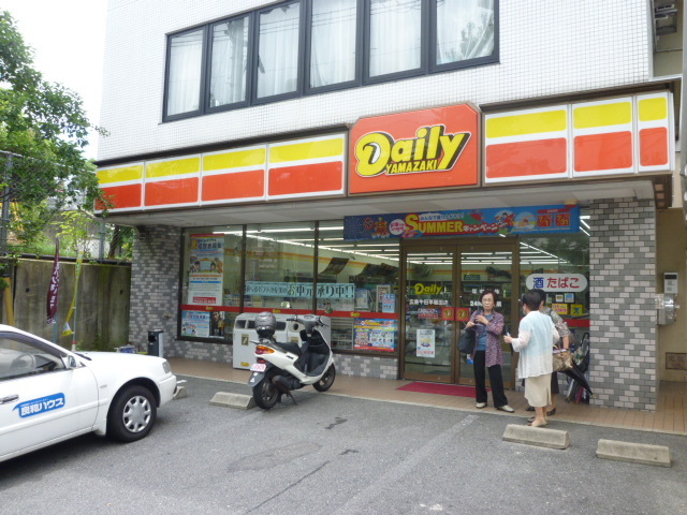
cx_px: 344
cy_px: 258
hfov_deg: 61.7
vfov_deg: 48.2
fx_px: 576
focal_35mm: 29
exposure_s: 1/200
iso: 100
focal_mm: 5.2
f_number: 4
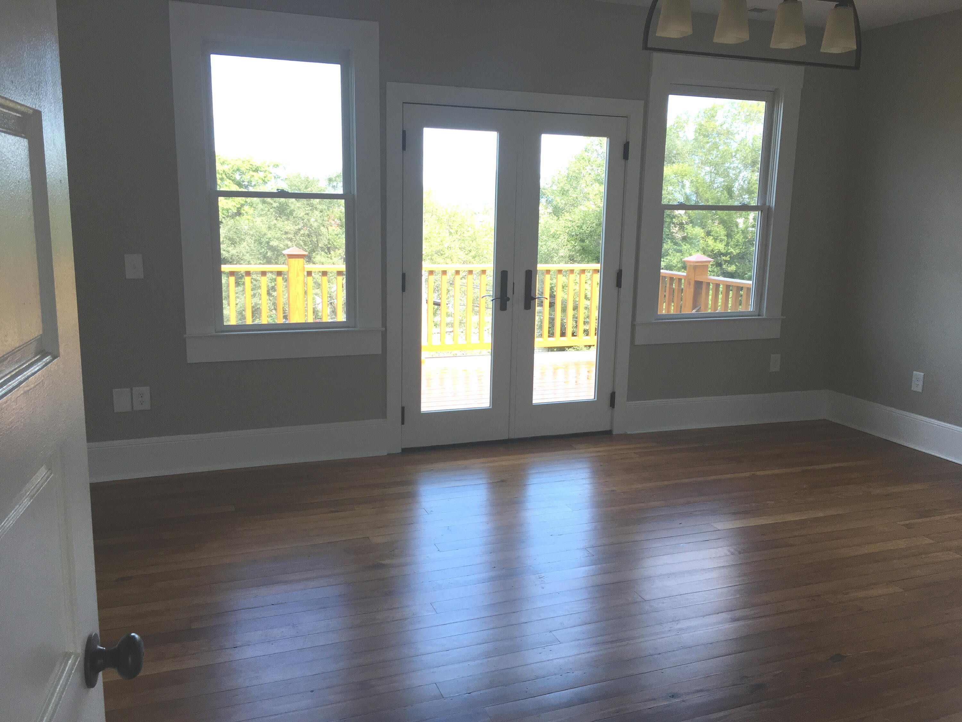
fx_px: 806
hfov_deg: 61.7
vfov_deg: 48.2
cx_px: 481
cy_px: 361
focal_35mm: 29
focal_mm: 4.15
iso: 40
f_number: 2.2
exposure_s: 1/120
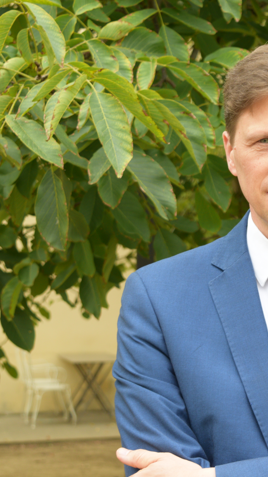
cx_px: 346
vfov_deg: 21.4
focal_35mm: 100
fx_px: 1264
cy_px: 239
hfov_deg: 11.8
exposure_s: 1/200
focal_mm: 42
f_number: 7.1
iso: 400
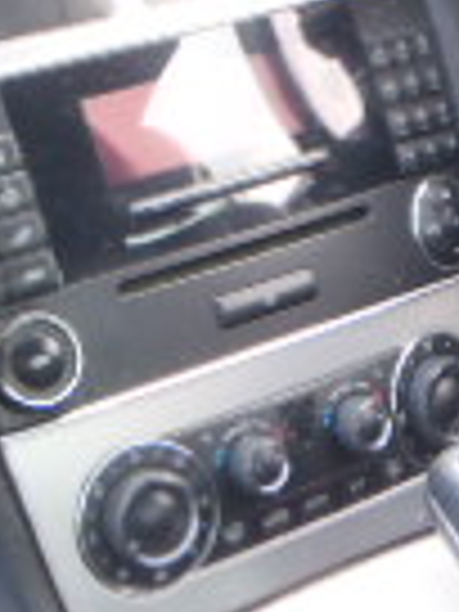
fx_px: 2334
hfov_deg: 11.0
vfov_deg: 14.9
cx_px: 540
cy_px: 450
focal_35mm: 132
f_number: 3.5
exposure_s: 1/13
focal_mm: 5
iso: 200
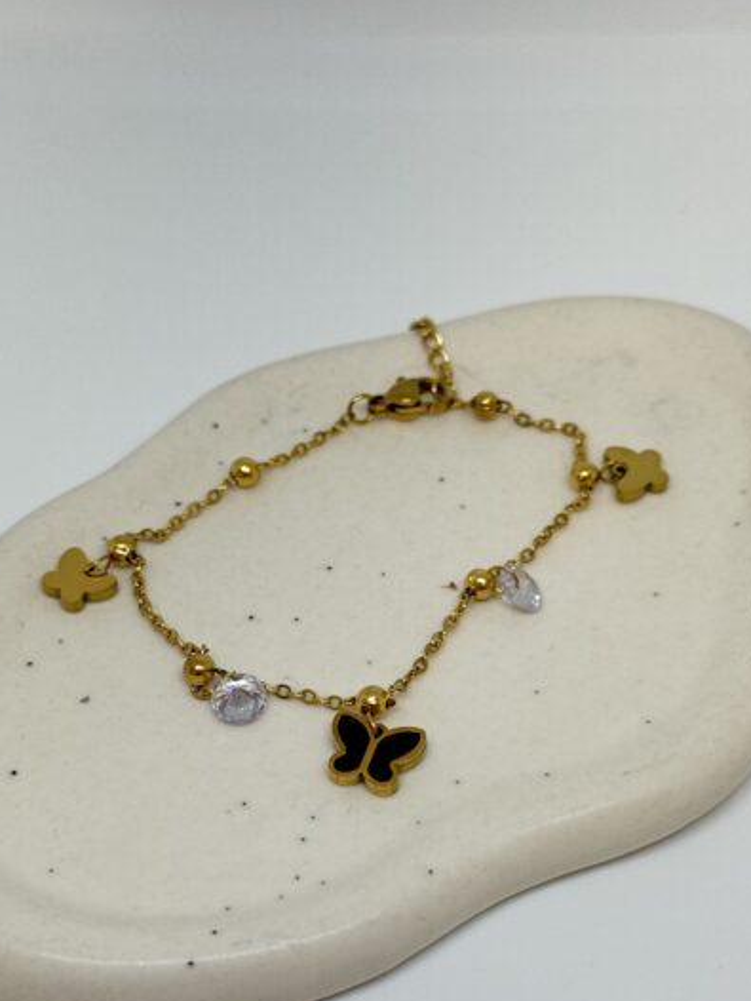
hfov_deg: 20.2
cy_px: 603
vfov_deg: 26.6
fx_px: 2110
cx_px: 327
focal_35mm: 73
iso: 64
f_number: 1.78
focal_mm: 6.76
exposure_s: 1/328
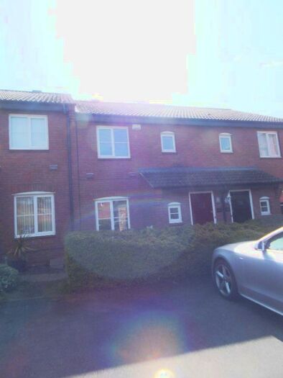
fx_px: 240
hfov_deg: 61.1
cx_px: 142
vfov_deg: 76.4
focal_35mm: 22
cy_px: 189
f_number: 8.6
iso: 100
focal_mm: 4
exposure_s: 1/200
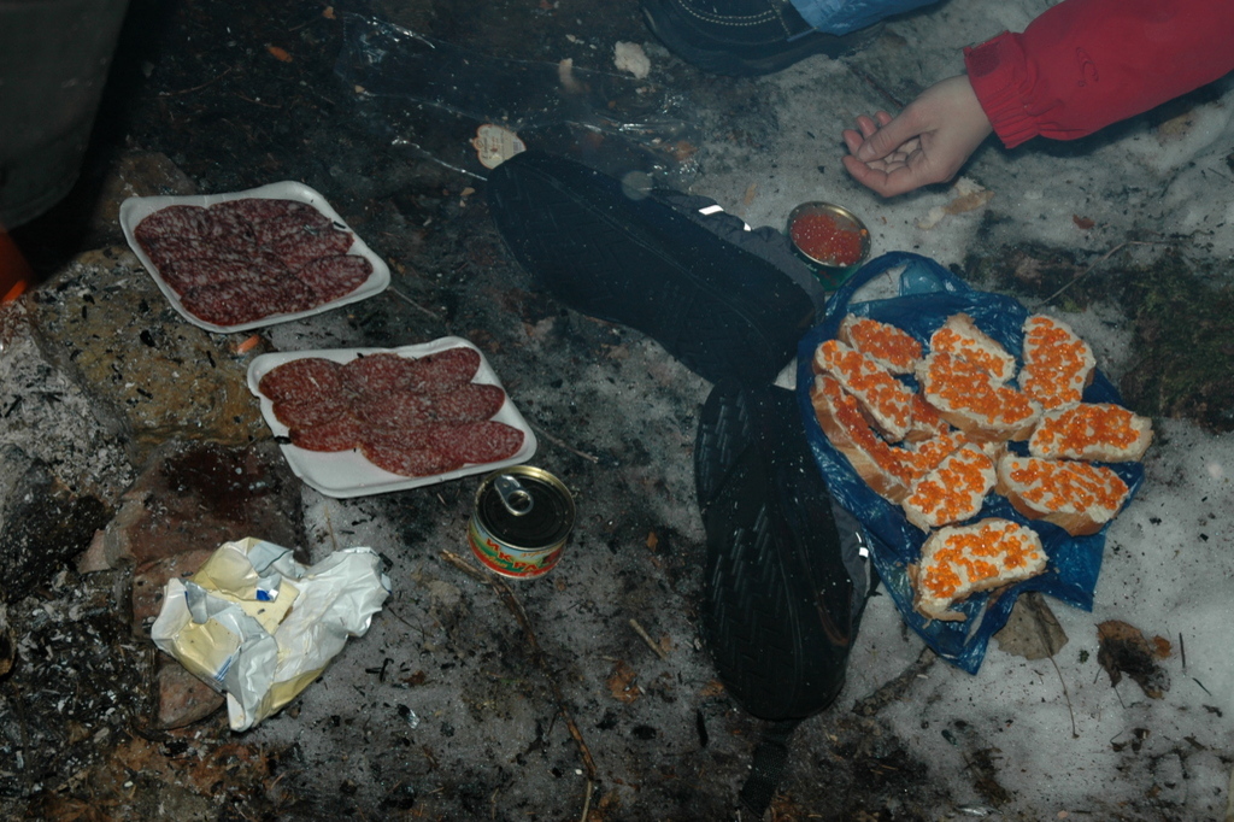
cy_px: 411
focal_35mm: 57
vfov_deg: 23.8
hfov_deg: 35.1
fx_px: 1953
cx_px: 617
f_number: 4.2
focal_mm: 38
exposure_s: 1/100
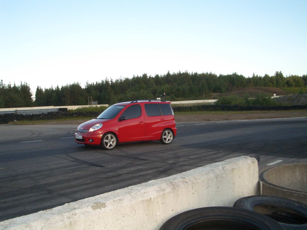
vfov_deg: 35.1
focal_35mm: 41
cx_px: 154
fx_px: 364
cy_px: 115
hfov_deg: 45.8
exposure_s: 1/320
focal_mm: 6.8
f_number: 4.6
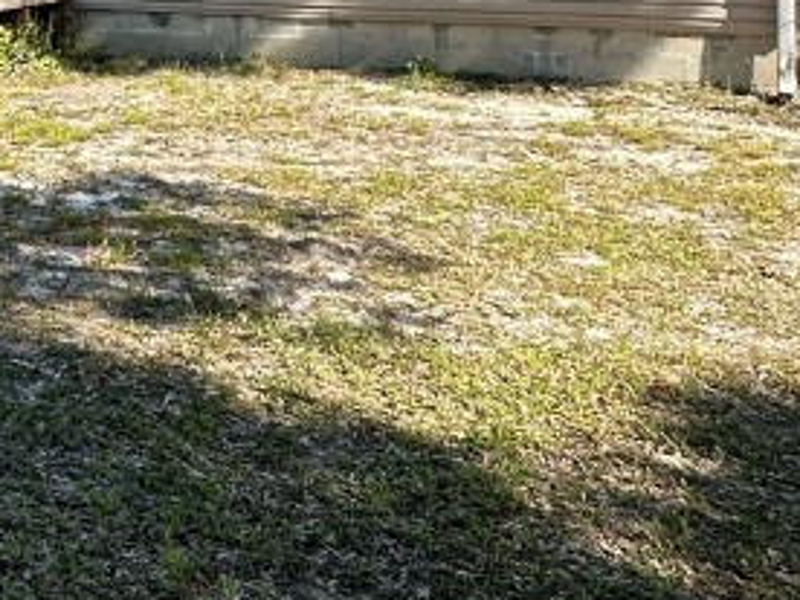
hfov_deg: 33.2
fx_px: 1202
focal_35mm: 52
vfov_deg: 25.6
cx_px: -29
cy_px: -87
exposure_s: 1/955
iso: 50
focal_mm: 2.22
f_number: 2.2
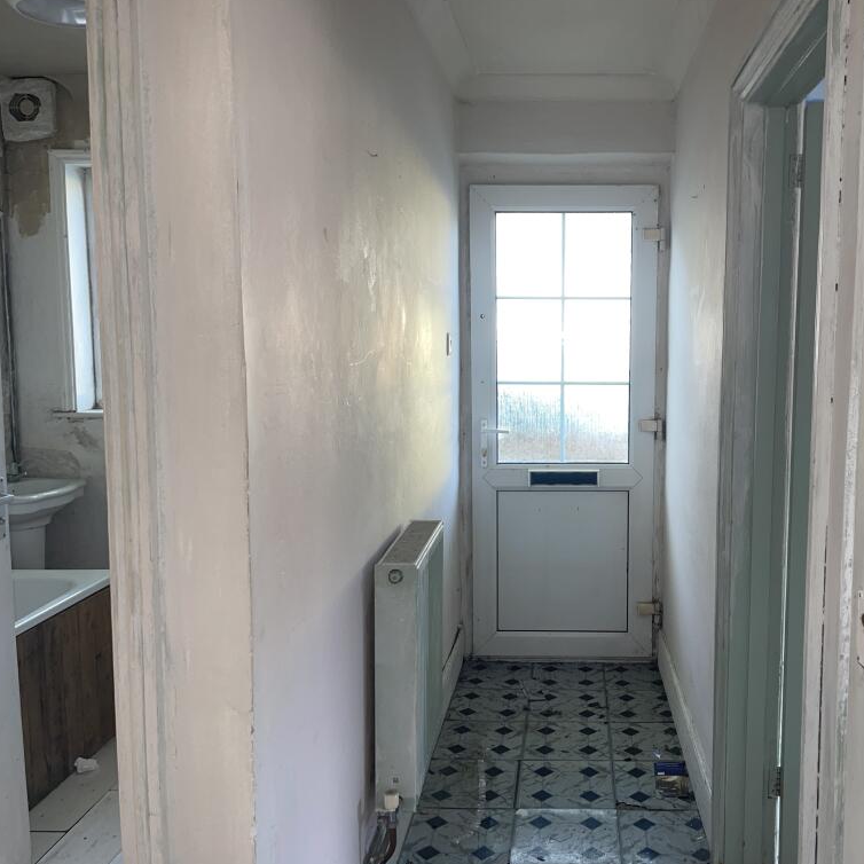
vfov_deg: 54.0
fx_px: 847
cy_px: 432
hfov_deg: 53.2
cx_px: 560
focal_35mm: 30
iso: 40
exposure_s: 1/35
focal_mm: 5.1
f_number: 1.6
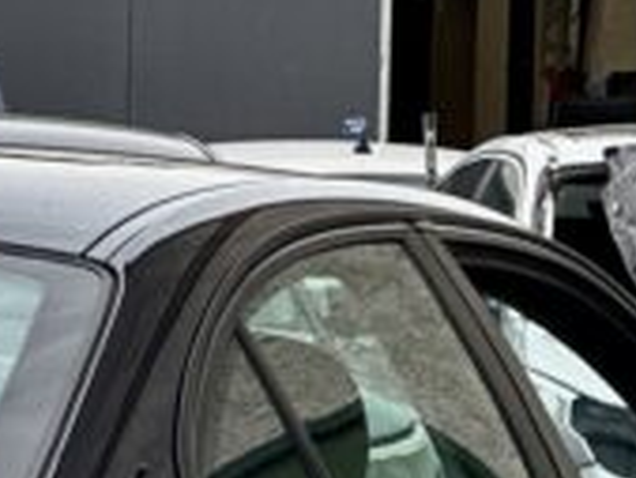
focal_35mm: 364
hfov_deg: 5.4
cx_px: -177
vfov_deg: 4.1
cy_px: 869
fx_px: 6693
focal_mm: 9
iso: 32
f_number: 2.8
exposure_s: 1/121
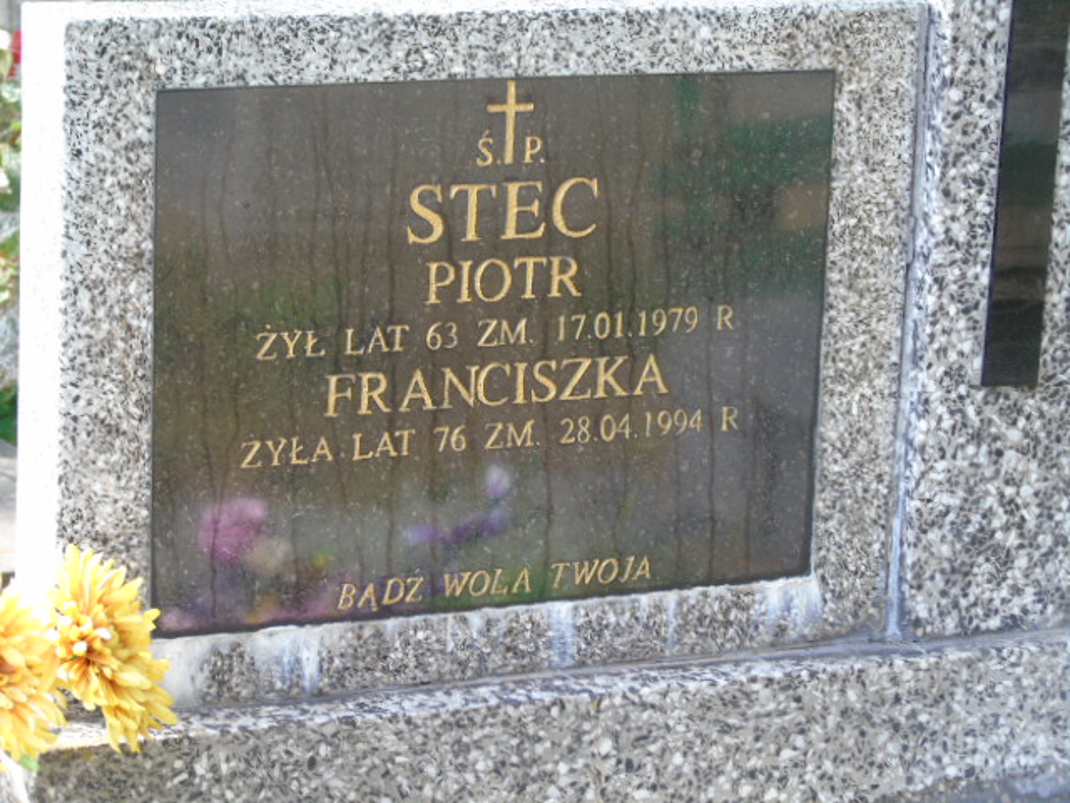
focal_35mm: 124
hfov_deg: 15.9
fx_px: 3833
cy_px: 402
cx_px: 535
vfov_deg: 12.0
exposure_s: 1/30
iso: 80
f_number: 4.6
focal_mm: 22
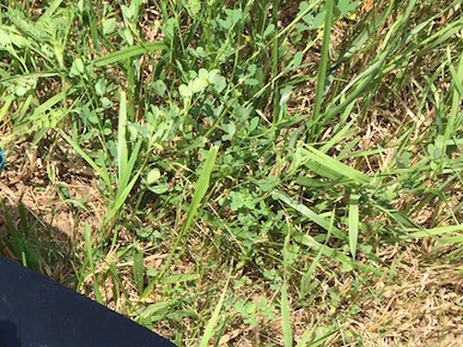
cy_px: 254
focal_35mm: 75
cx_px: -72
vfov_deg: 19.5
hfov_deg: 24.0
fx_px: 1003
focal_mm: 4.15
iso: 32
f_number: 2.2
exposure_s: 1/964
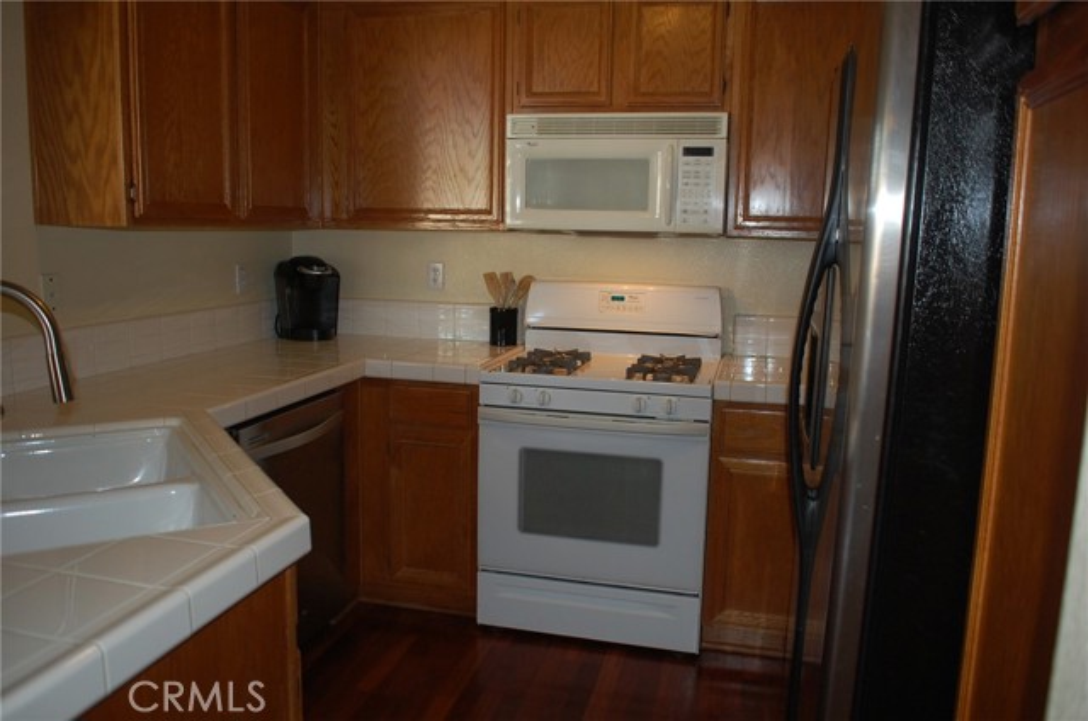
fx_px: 814
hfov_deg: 67.5
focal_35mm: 27
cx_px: 544
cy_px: 360
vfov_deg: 47.7
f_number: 2.8
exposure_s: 1/60
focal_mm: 18
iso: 400
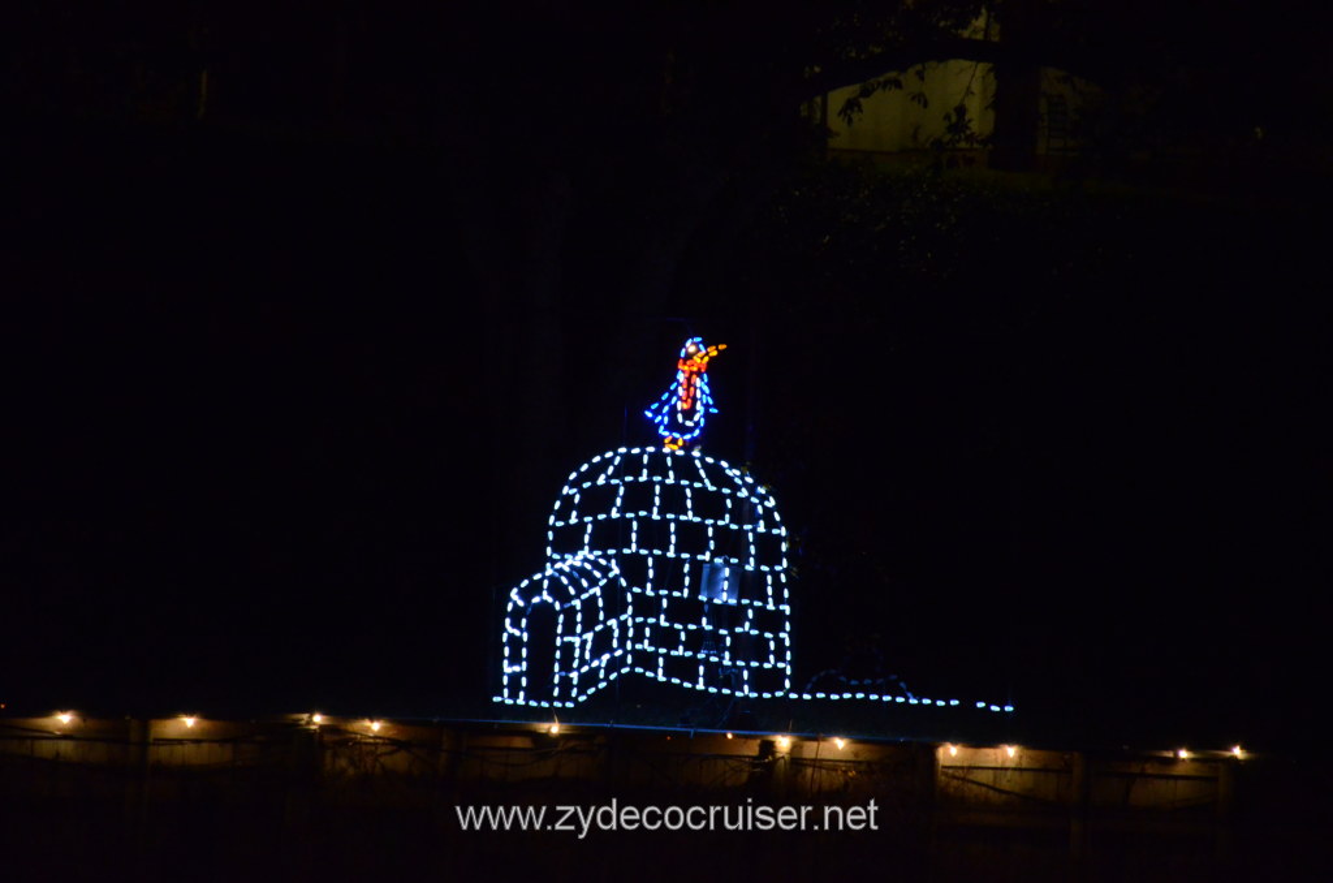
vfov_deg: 4.6
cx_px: 666
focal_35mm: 300
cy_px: 442
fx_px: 11084
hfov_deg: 6.9
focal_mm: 200
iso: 4000
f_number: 5.6
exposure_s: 1/60
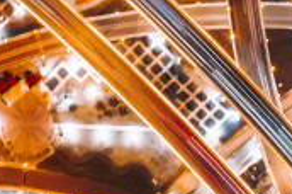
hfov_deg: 12.2
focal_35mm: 167
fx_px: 1352
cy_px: -129
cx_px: 2
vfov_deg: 8.0
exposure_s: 8
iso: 200
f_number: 8
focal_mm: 10.26
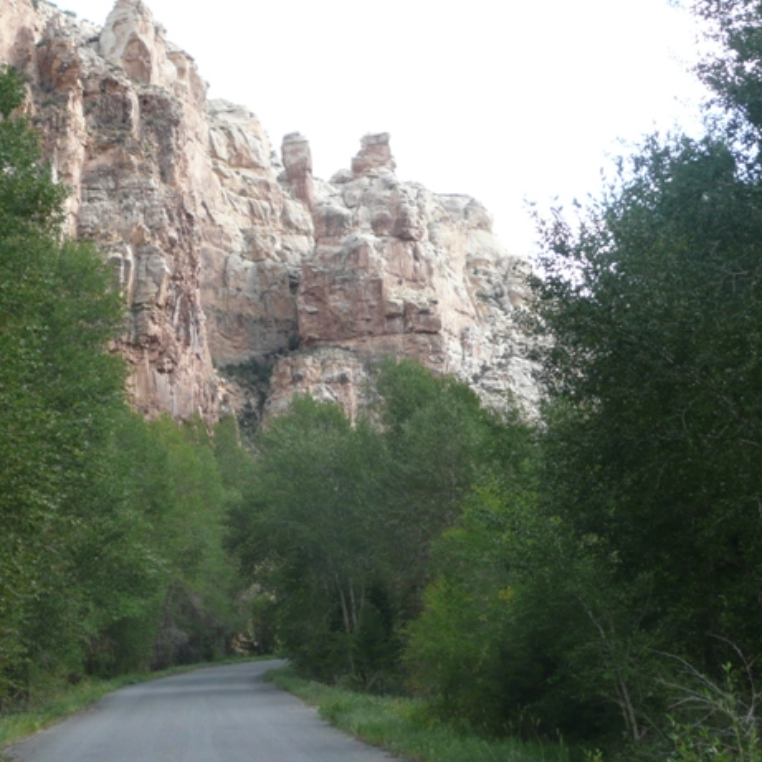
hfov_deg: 21.4
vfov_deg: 21.4
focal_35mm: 81
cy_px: 375
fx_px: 2017
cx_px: 291
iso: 100
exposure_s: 1/100
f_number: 4.3
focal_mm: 9.1
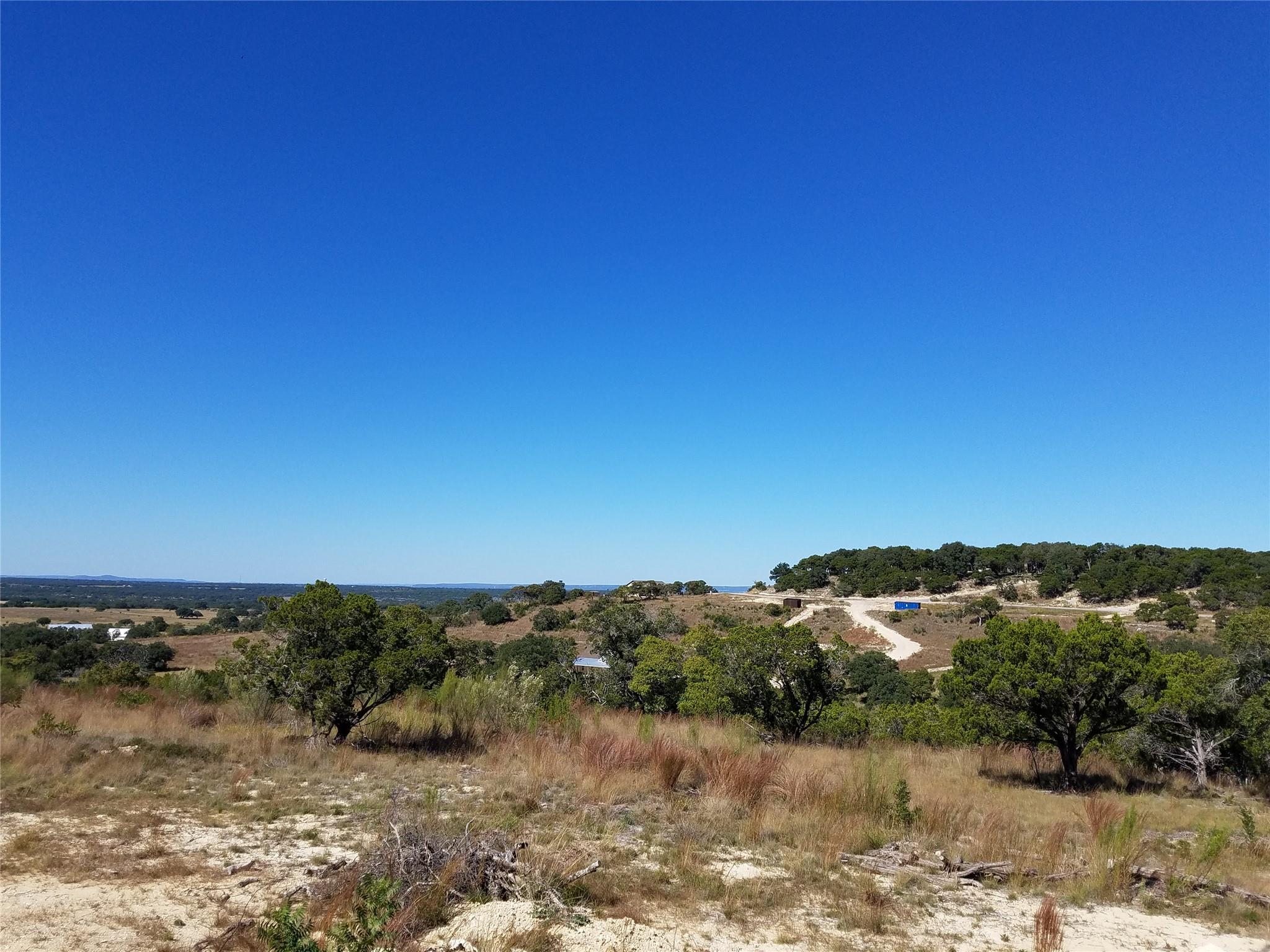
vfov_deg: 53.1
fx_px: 954
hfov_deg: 67.3
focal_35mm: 26
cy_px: 476
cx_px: 635
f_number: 1.7
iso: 50
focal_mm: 4.2
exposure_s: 1/3888
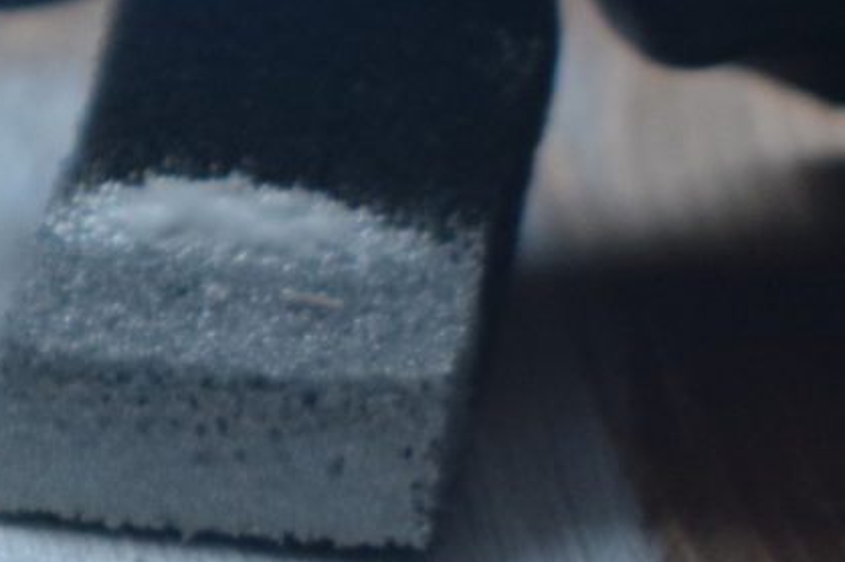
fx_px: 9486
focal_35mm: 404
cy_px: 664
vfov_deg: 3.4
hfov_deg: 5.1
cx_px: 166
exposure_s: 1/60
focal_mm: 55
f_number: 5.6
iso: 900
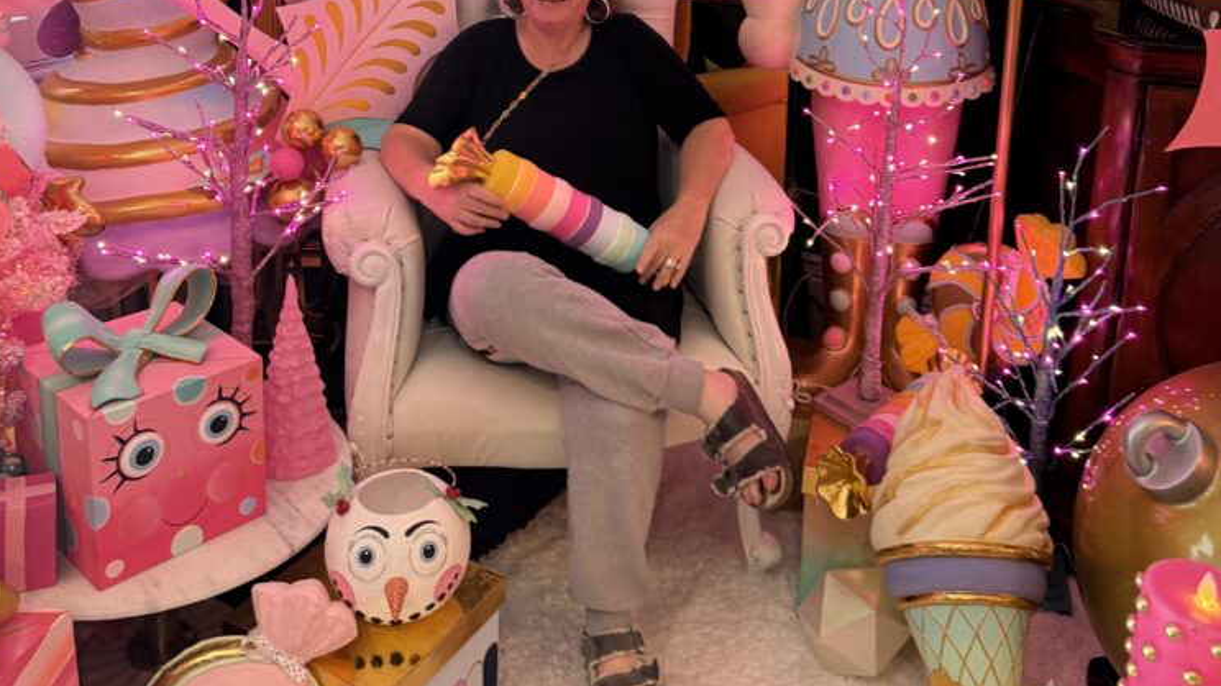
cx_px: 617
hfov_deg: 55.3
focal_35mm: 36
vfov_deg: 31.2
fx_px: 1165
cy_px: 59
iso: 250
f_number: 1.78
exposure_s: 1/60
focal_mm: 6.76
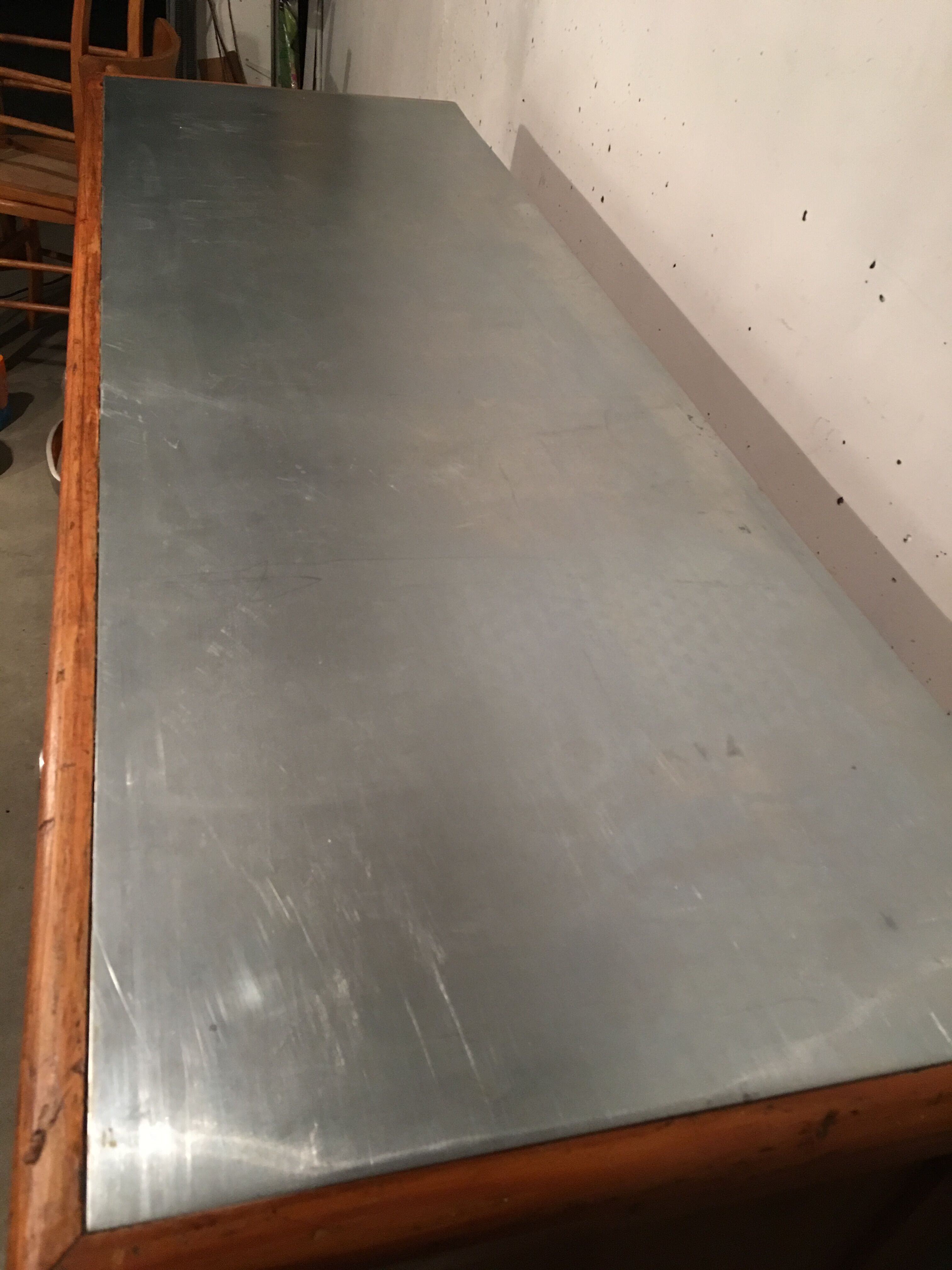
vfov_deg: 61.7
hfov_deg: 48.2
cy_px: 635
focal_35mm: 29
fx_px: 1063
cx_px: 476
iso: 100
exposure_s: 1/10
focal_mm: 4.15
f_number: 2.2
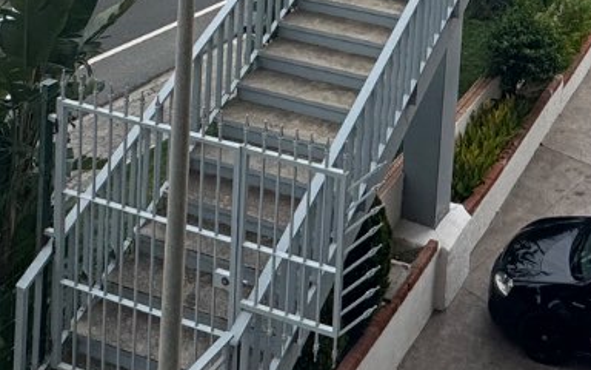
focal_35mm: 58
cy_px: -275
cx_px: 537
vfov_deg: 18.2
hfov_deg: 33.2
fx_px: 934
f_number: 2.2
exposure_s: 1/587
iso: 40
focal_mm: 2.22
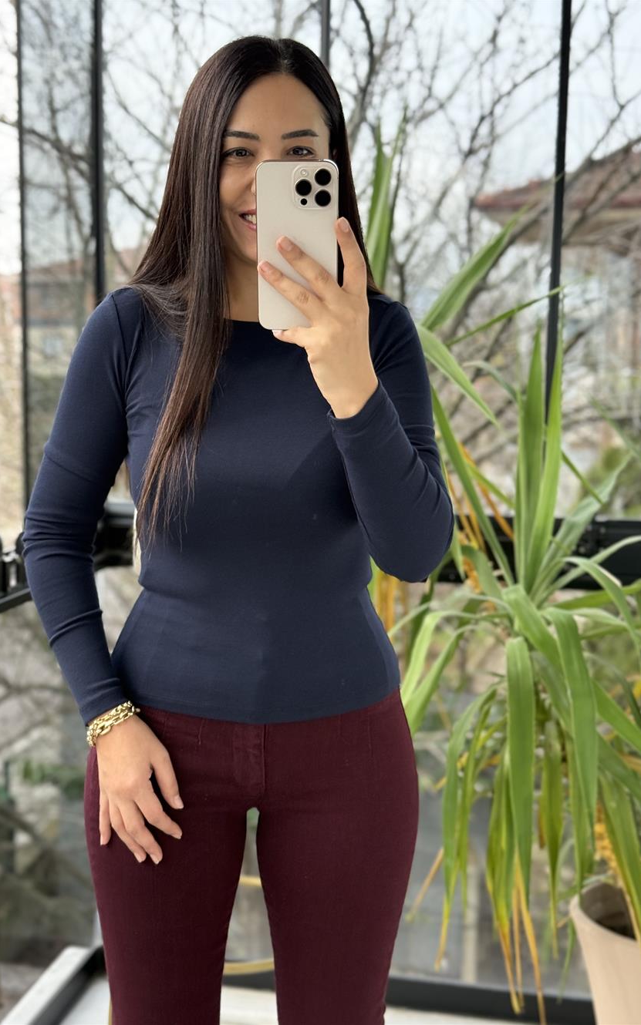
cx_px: 272
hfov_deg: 25.3
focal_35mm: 51
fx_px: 1426
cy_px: 512
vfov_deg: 39.6
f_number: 1.78
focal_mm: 6.76
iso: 100
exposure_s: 1/272
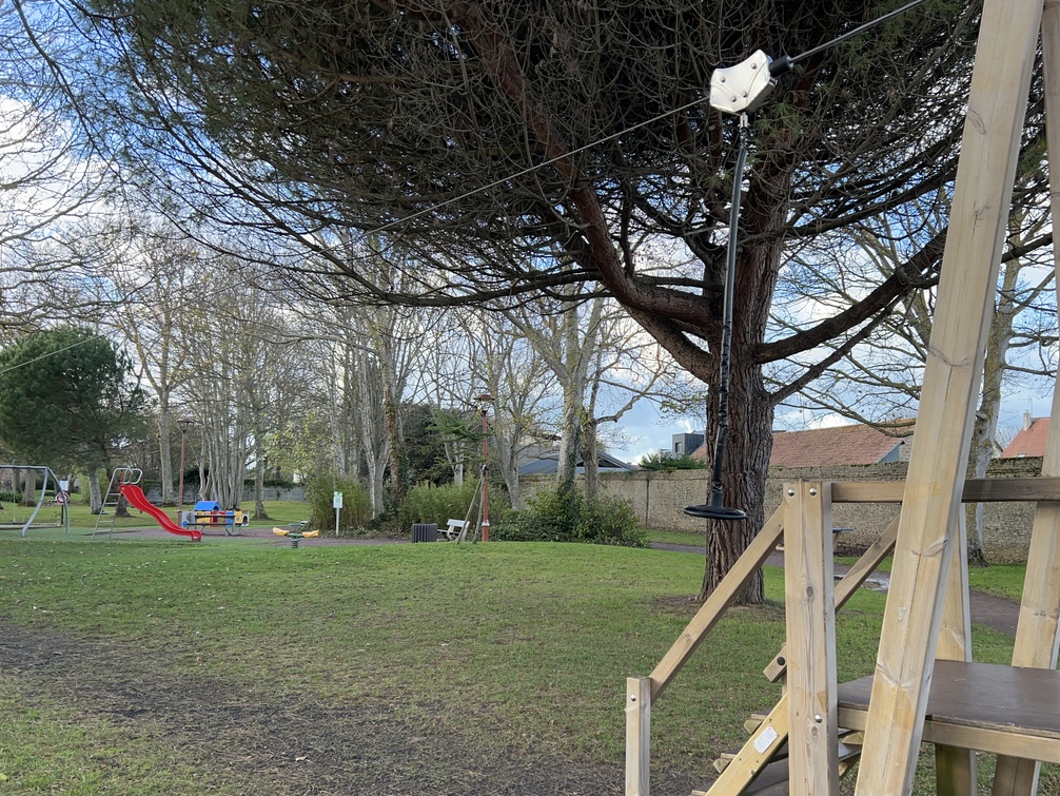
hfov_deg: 57.9
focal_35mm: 31
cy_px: 444
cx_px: 631
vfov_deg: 45.4
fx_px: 949
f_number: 1.5
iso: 50
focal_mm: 5.7
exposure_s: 1/427
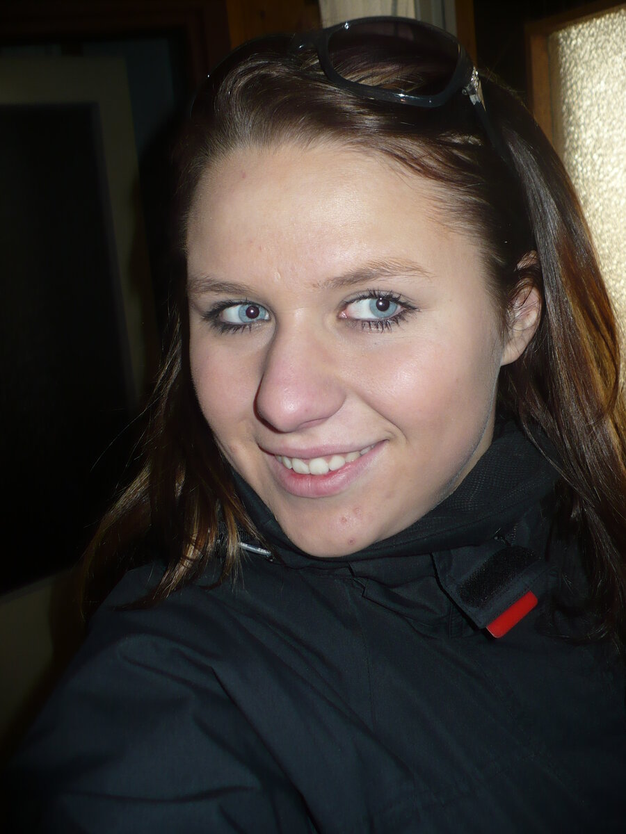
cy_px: 417
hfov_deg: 38.7
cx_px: 313
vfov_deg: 50.1
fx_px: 892
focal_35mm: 37
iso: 100
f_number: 2.8
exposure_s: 1/30
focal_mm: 6.1
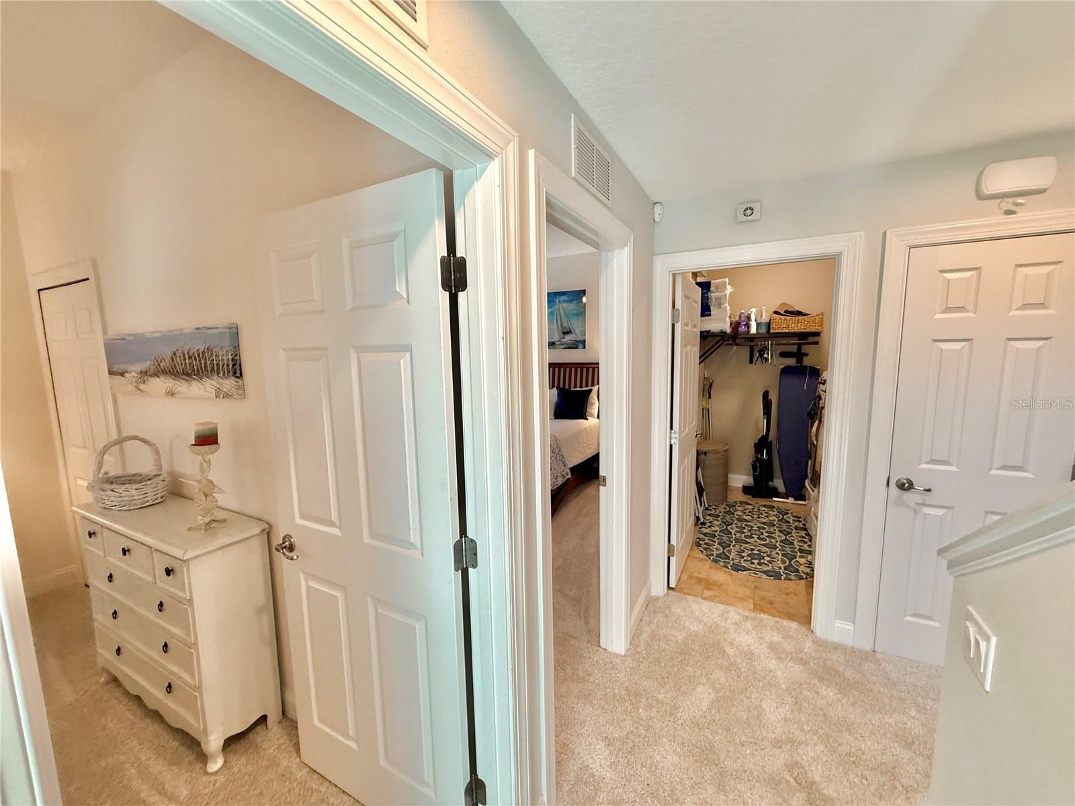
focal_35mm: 14
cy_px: 403
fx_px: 435
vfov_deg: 85.7
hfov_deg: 102.1
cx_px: 538
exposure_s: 1/120
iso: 200
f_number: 2.2
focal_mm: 2.22
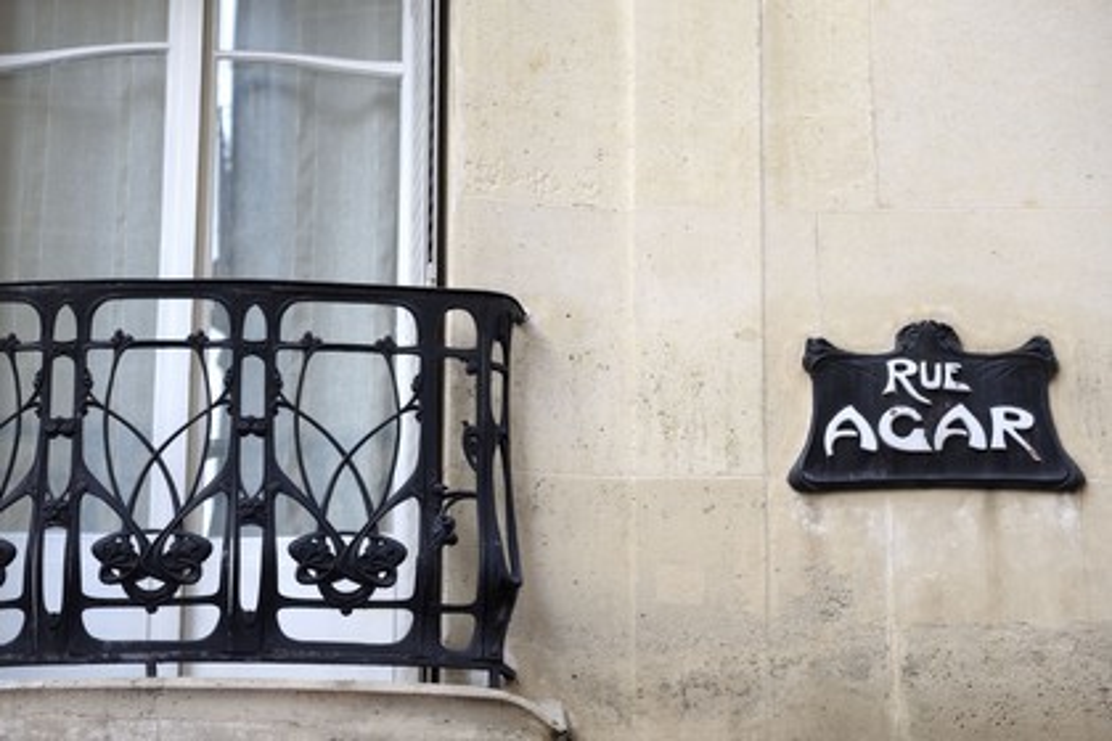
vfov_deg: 12.2
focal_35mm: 112
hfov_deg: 18.3
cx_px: 556
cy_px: 370
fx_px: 3459
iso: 200
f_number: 3.5
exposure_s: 1/80
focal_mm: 112
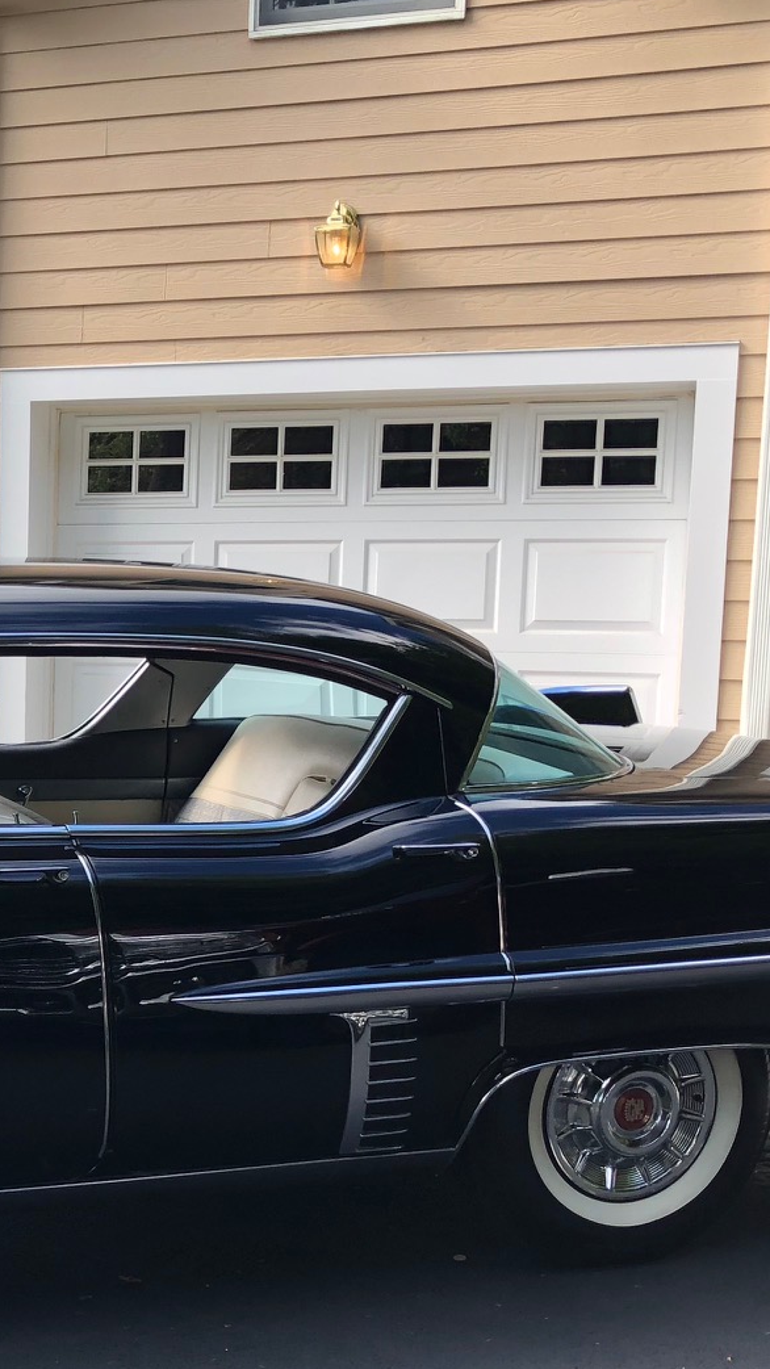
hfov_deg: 19.3
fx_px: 2142
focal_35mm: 59
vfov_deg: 35.2
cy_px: 896
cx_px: -134
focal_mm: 3.99
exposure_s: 1/249
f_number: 1.8
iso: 20
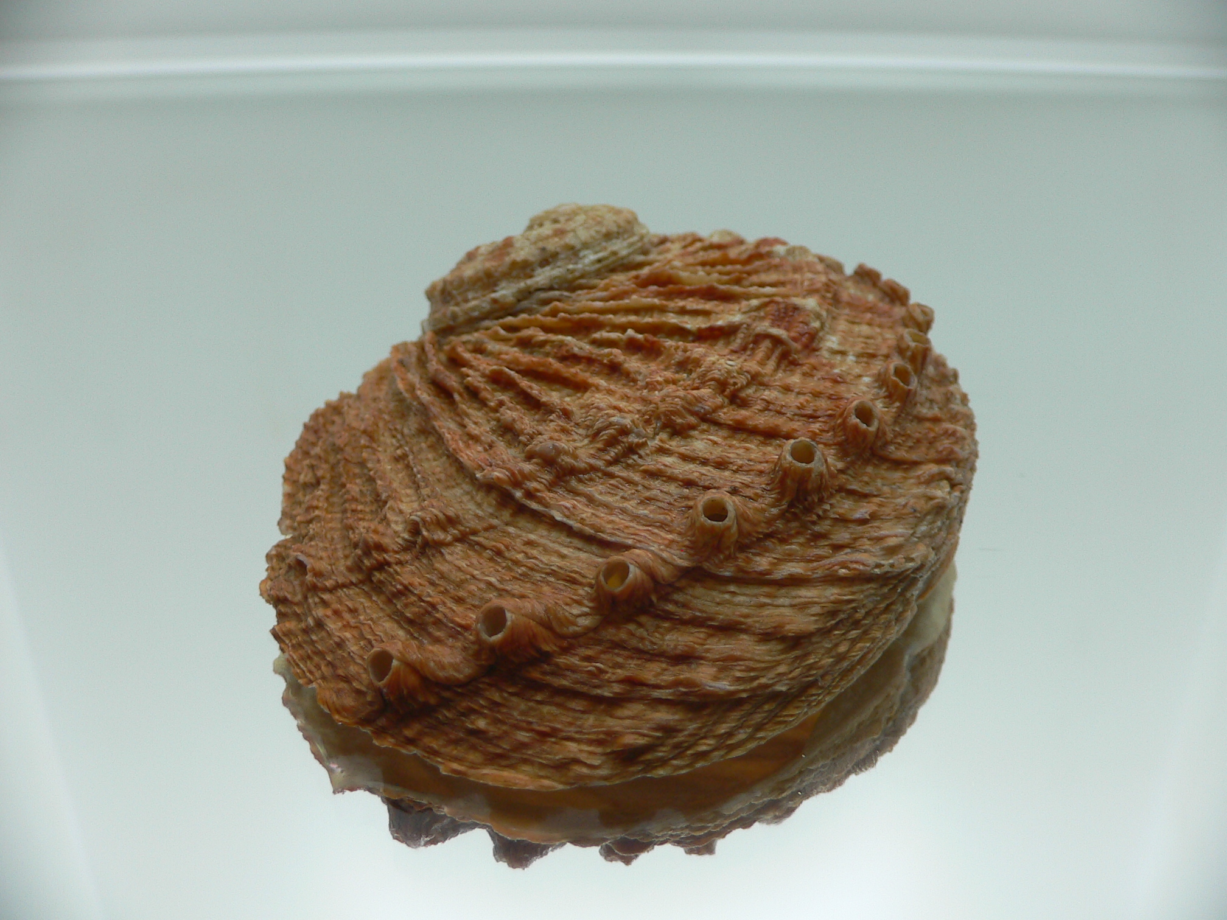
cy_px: 460
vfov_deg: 40.7
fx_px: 1241
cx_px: 614
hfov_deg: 52.6
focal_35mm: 35
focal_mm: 4.6
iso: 80
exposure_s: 1/60
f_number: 2.8
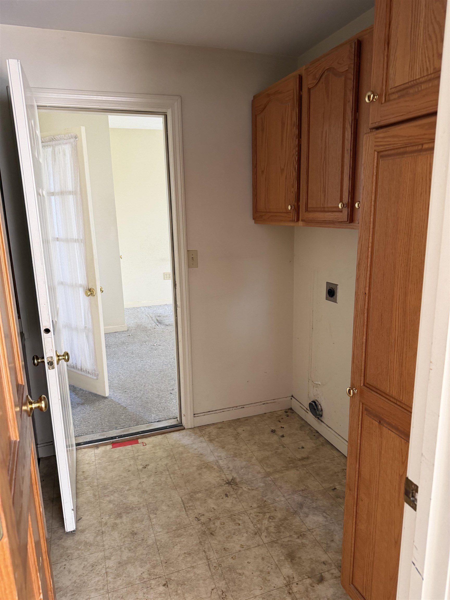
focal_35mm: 24
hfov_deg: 56.8
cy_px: 300
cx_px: 225
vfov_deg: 71.6
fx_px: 416
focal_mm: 6.76
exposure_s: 1/65
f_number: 1.78
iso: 200
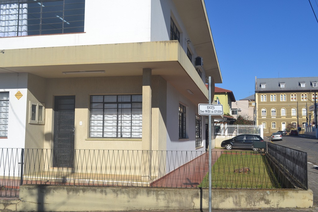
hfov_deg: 49.5
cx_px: 159
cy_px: 106
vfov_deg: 34.2
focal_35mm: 39
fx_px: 345
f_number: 9
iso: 100
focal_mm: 26
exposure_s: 1/320
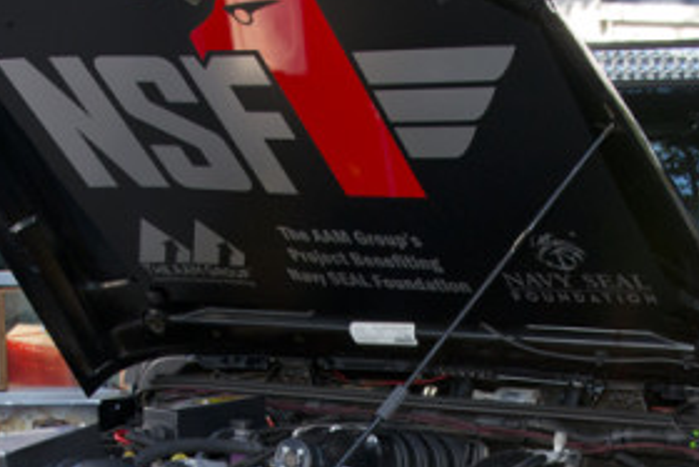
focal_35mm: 117
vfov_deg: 11.3
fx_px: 2273
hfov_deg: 17.5
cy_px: 683
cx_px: 424
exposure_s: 1/60
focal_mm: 32
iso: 400
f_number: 8
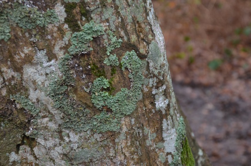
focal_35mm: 90
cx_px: 126
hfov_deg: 22.7
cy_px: 83
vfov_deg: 15.1
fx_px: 626
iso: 640
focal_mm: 60
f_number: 5.3
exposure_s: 1/80
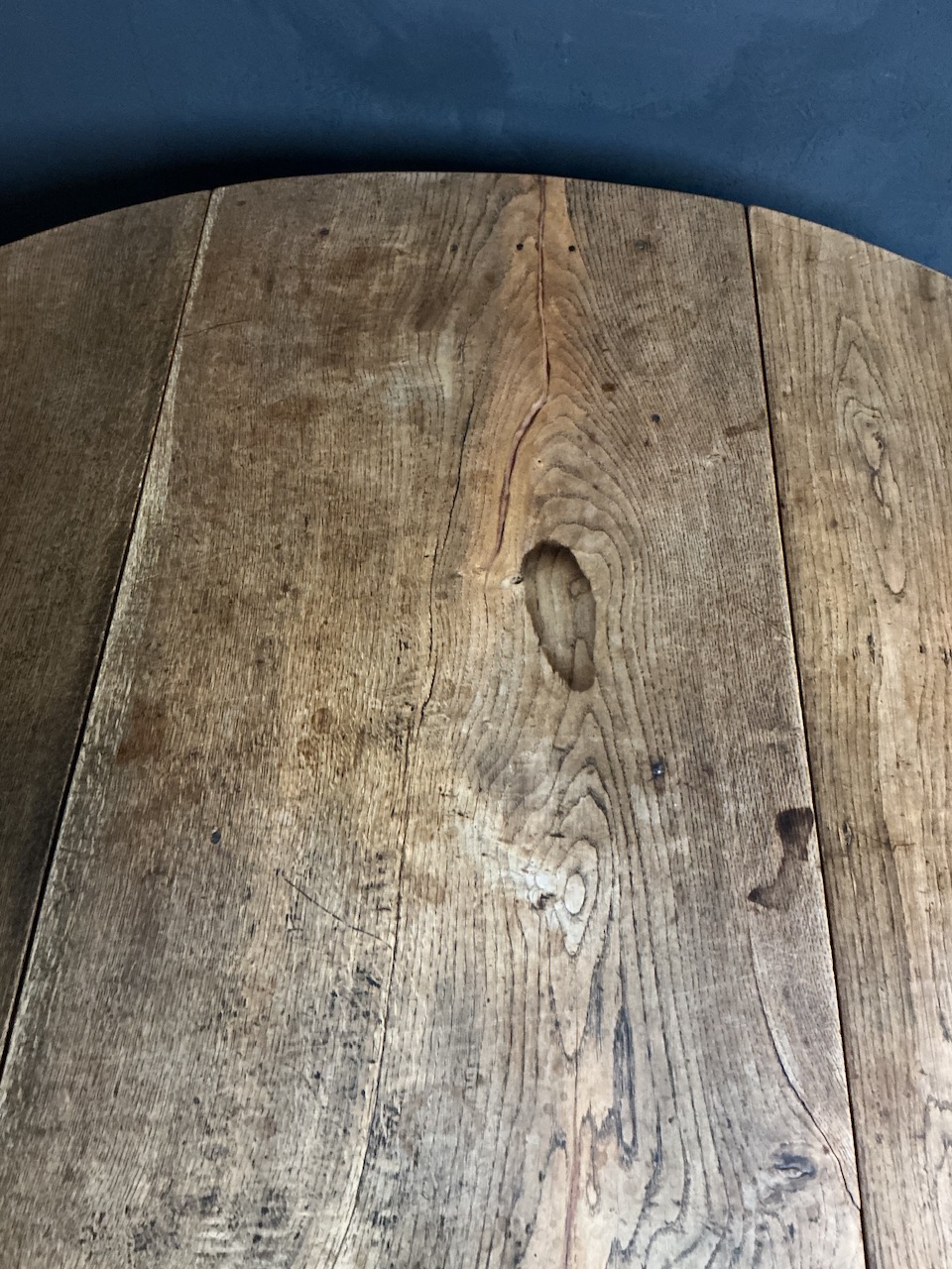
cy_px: 634
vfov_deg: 61.7
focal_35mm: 29
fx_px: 1063
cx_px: 476
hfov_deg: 48.2
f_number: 1.8
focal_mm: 3
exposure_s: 1/25
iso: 500
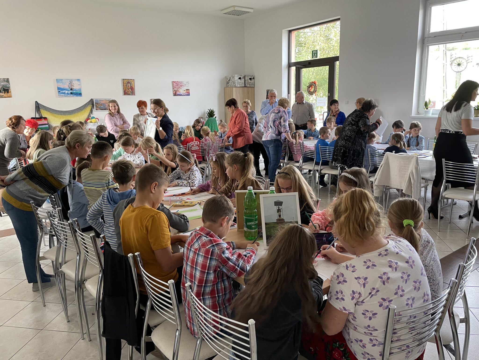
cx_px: 240
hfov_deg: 67.3
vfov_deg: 53.1
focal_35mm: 26
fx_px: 360
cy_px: 180
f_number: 1.6
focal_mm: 4.2
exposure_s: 1/50
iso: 80
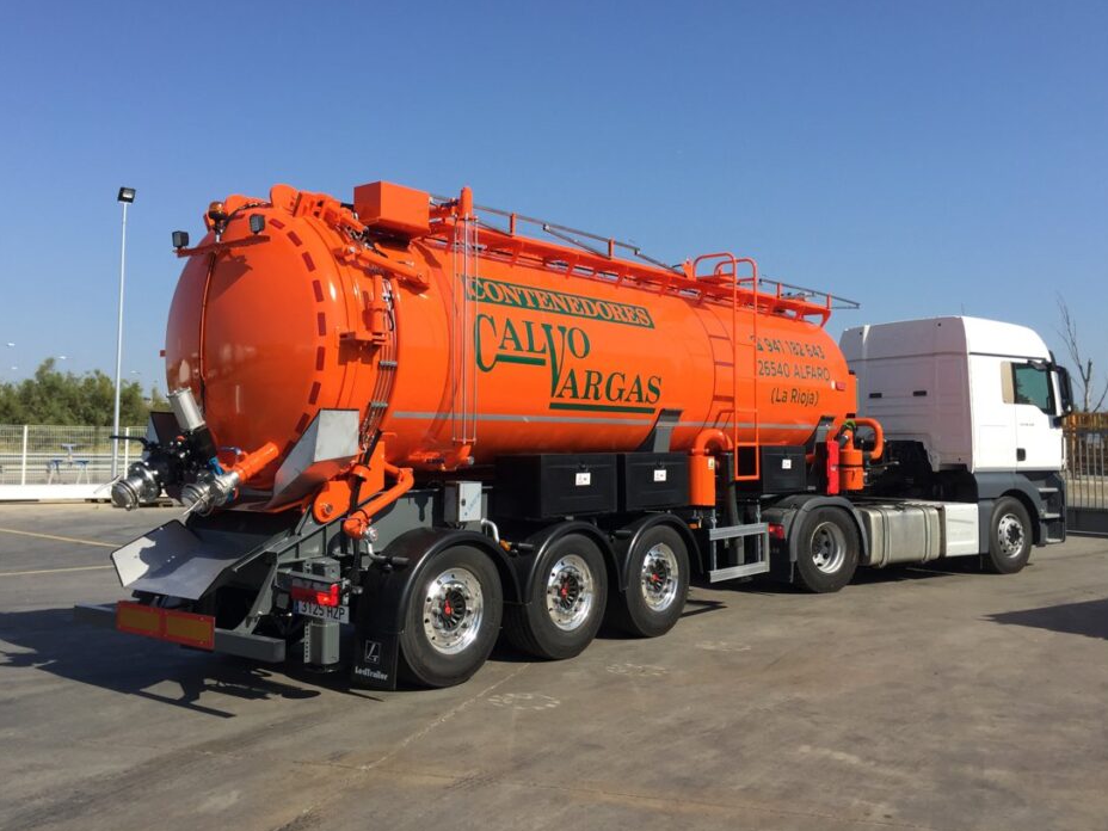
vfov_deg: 44.1
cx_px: 570
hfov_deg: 56.8
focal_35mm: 32
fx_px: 1024
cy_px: 378
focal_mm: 4.15
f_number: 2.2
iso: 32
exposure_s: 1/1883
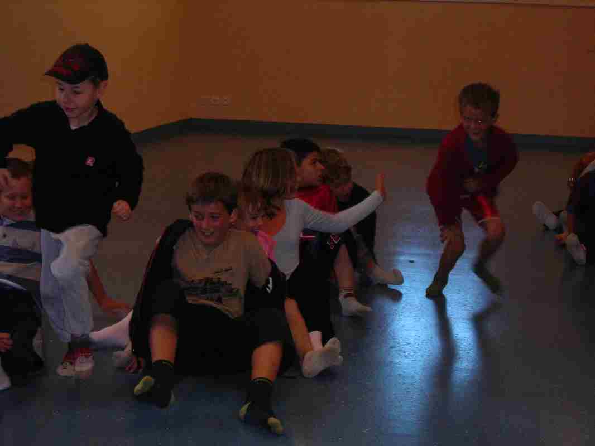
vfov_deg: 19.1
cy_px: 223
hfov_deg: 25.3
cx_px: 298
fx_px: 1324
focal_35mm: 77
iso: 117
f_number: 4.2
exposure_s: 1/60.1
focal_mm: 12.7
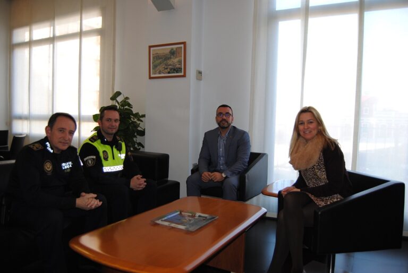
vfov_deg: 48.0
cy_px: 136
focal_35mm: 27
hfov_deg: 67.3
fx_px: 306
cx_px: 204
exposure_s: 1/80
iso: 200
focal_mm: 18
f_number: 3.5
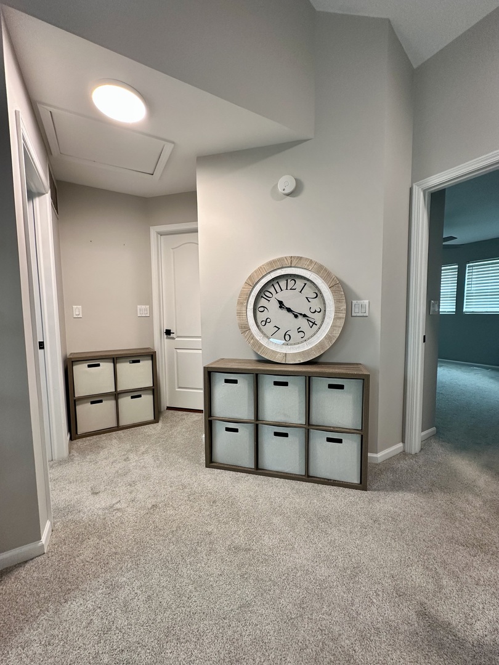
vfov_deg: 102.1
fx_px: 269
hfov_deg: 85.7
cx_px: 250
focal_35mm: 14
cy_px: 332
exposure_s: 1/60
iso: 160
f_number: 2.2
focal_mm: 2.22
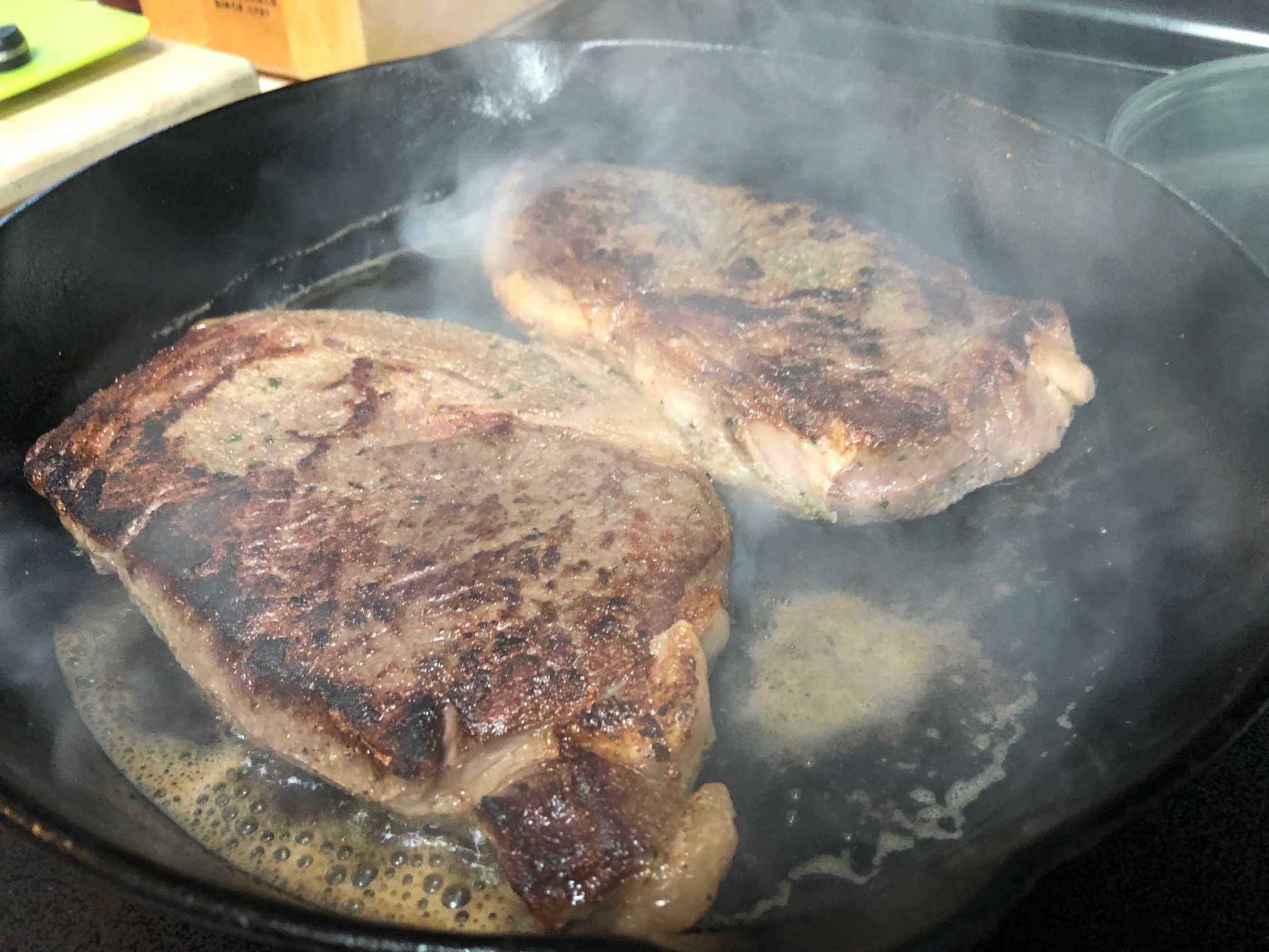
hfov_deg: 63.4
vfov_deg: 49.7
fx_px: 1026
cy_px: 476
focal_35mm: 28
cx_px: 634
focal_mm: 3.99
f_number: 1.8
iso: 100
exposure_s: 1/9
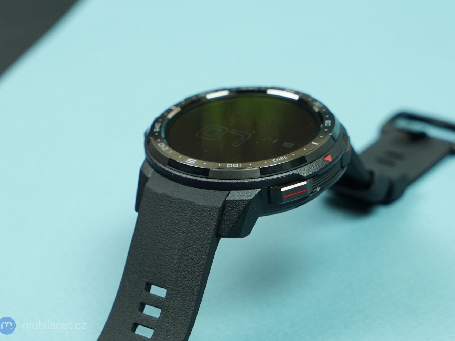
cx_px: 248
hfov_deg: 25.6
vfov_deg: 19.4
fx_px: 999
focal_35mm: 76
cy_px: 170
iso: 2000
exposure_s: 1/160
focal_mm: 70
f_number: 6.3
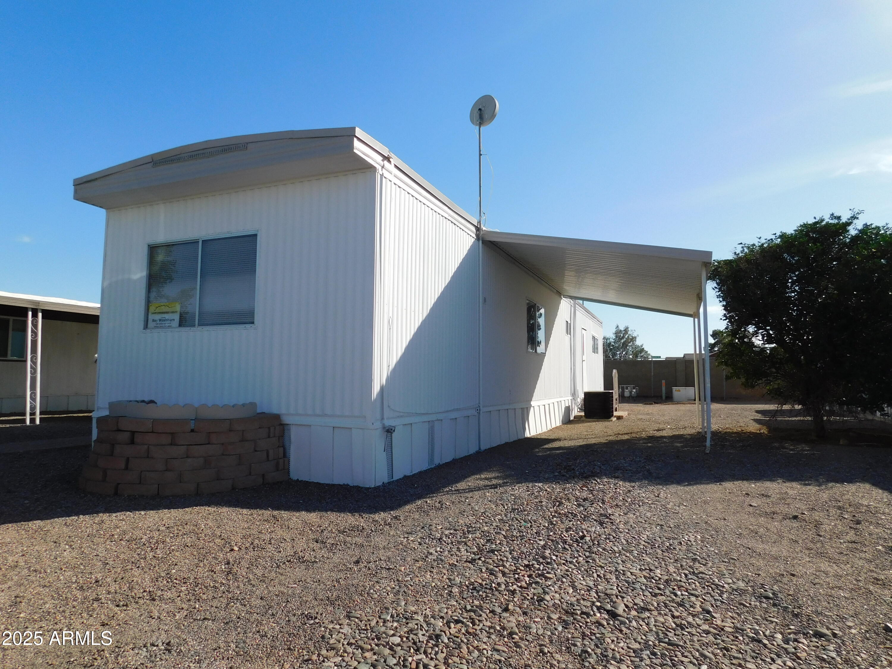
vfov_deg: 58.9
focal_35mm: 23
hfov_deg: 73.9
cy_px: 334
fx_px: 593
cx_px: 446
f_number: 6
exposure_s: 1/500
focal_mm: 4
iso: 125
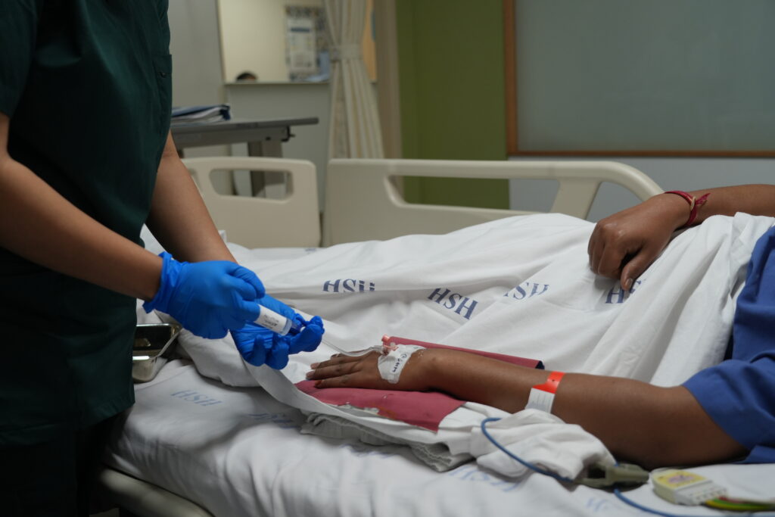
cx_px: 388
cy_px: 258
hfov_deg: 48.5
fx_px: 861
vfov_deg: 33.4
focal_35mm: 40
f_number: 4
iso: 1000
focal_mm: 40
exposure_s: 1/160
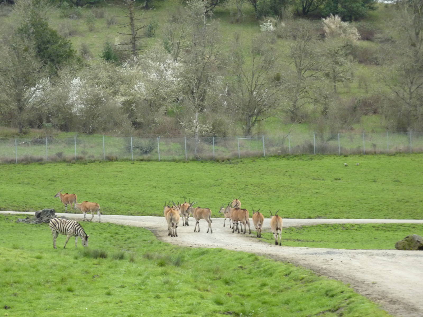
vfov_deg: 12.5
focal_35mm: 119
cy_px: 158
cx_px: 212
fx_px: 1454
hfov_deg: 16.6
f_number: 4.4
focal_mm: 19.5
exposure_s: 1/500
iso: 320
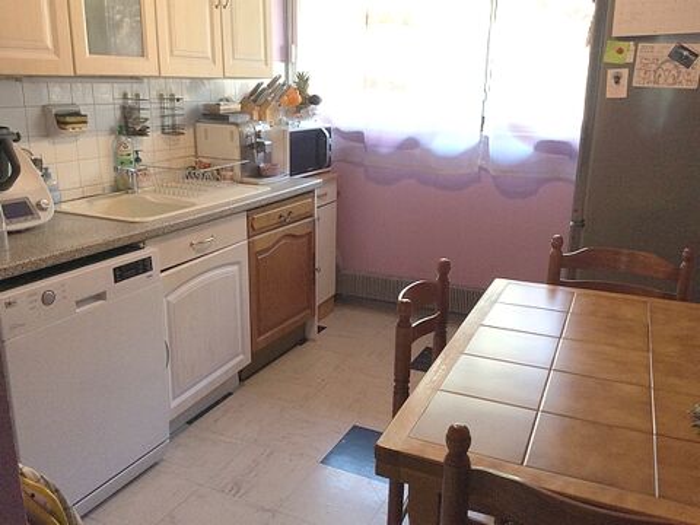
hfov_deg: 56.8
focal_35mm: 32
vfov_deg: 44.2
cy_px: 262
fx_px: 647
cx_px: 350
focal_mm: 3.3
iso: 100
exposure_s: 1/25
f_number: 2.4
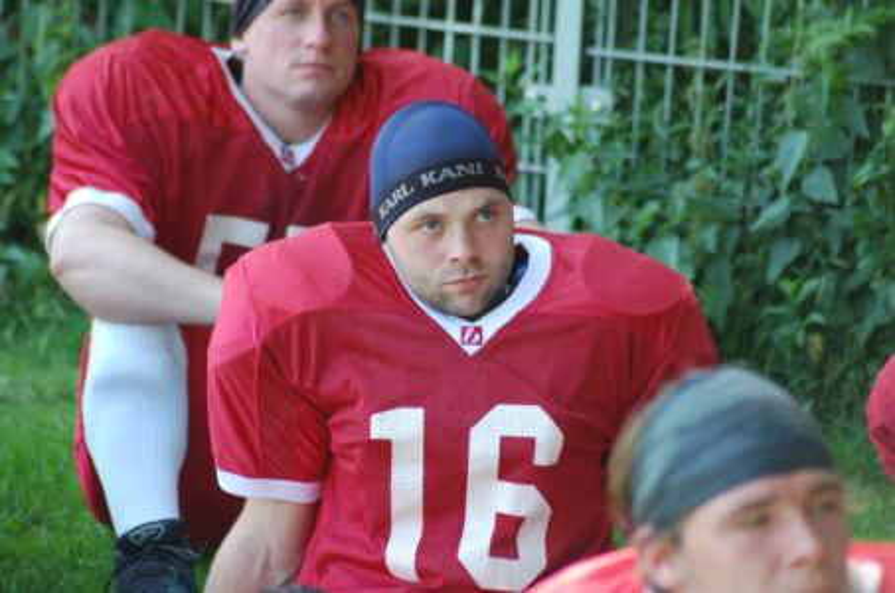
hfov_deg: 8.1
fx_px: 6326
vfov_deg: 5.4
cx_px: 448
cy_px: 296
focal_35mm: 255
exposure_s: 1/320
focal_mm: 170
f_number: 4.8
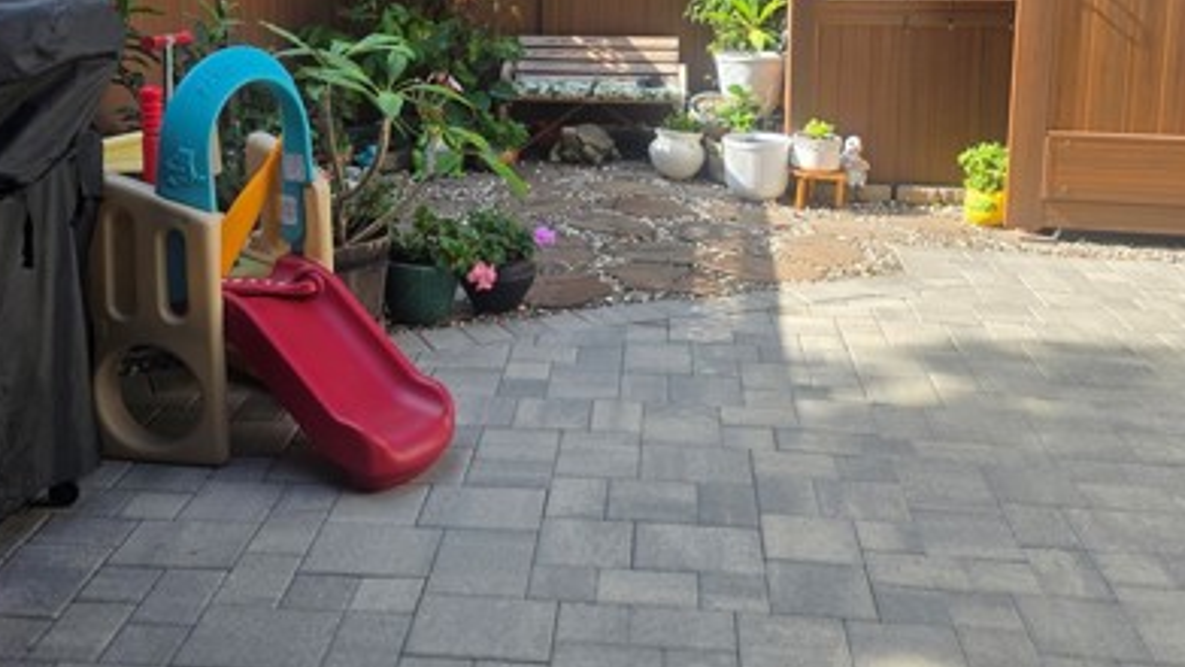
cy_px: 85
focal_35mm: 41
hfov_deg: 49.3
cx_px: 536
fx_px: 1288
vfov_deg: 28.1
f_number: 1.7
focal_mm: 6.3
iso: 80
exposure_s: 1/1484
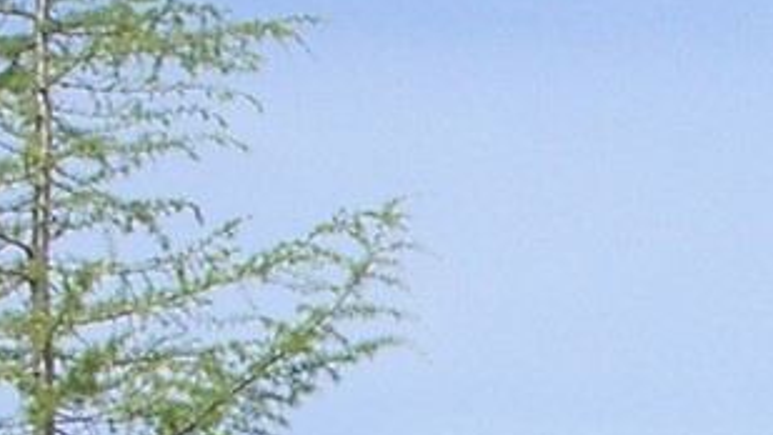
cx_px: 1413
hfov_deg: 6.0
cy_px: 1272
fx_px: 7176
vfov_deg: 3.4
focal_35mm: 350
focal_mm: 10.2
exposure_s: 1/320
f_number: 5.6
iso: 80
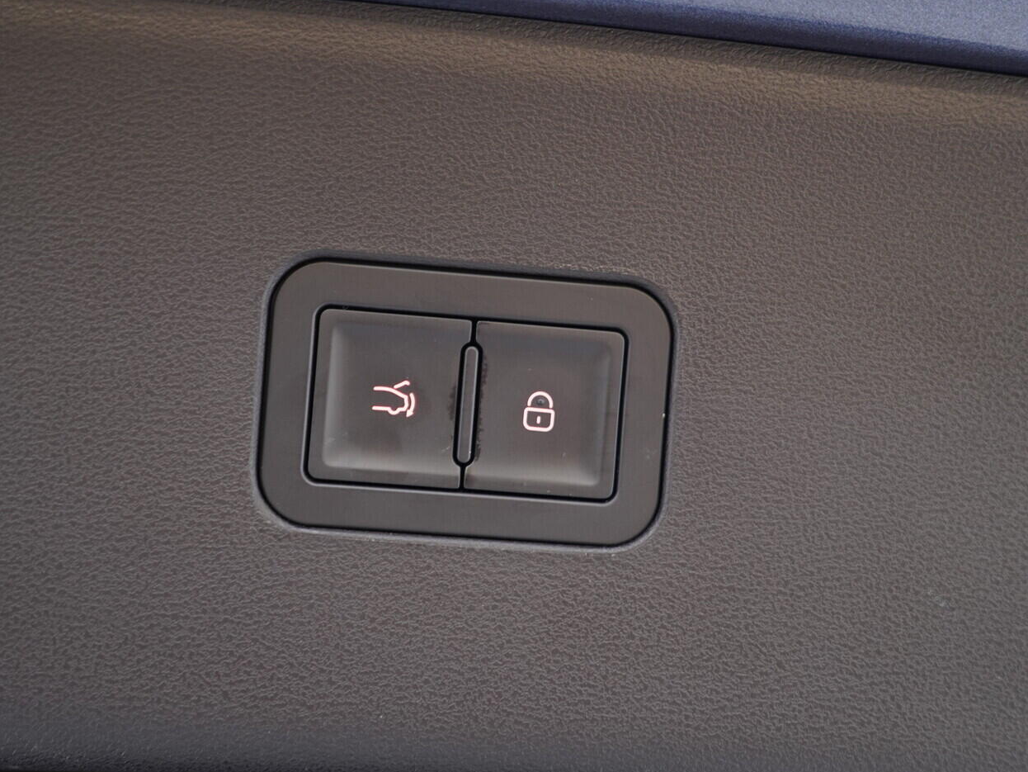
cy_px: 381
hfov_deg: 46.7
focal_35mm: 40
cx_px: 474
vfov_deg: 36.0
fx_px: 1188
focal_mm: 24
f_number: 2.8
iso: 400
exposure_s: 1/40
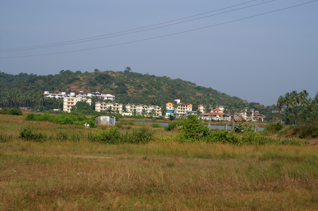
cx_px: 159
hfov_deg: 27.0
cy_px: 106
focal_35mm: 75
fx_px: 662
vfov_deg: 18.1
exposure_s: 1/800
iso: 200
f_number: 9
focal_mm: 50
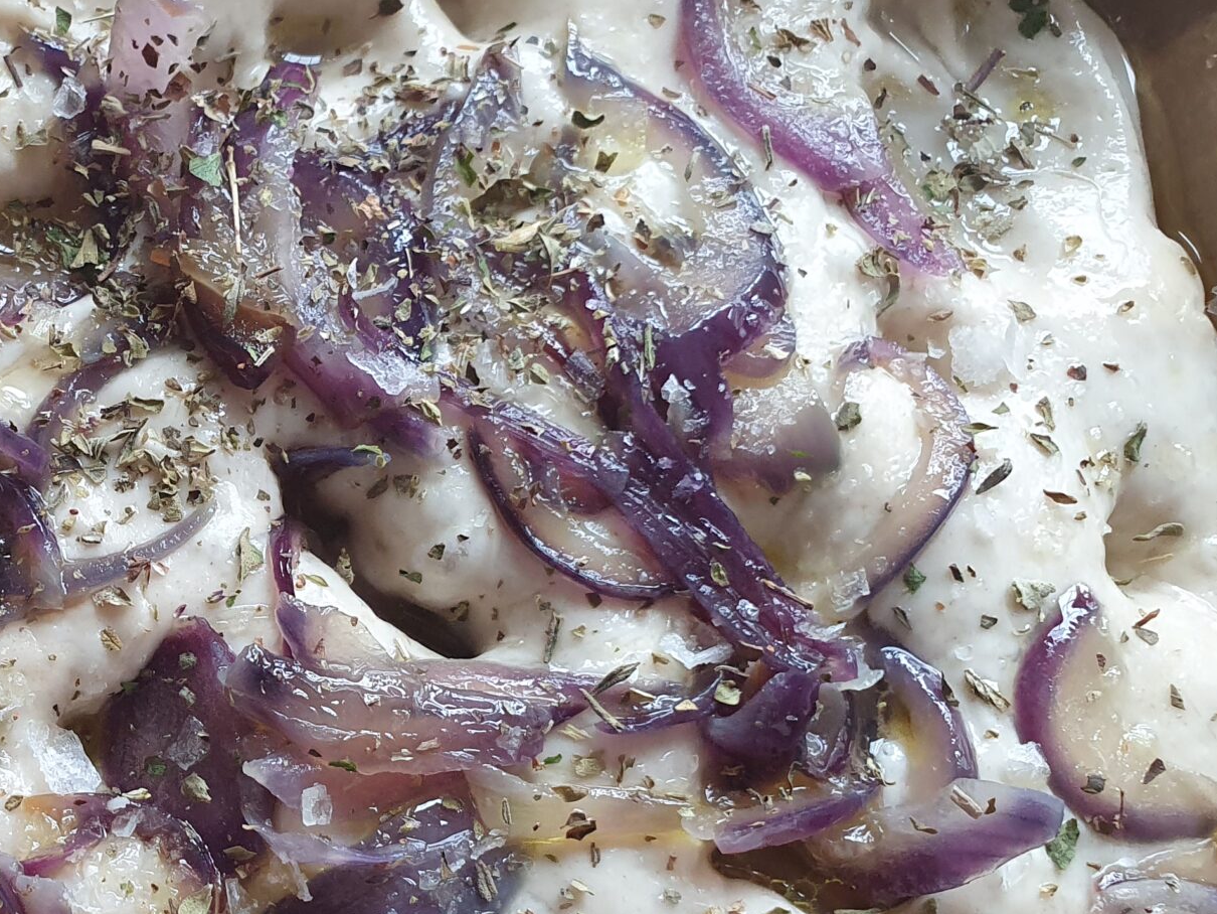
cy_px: 658
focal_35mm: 55
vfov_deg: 26.3
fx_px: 1934
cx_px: -55
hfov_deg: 31.7
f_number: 2.4
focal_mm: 4.32
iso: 200
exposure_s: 1/100
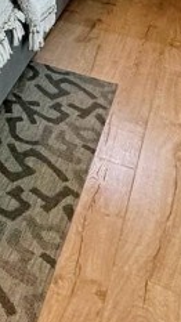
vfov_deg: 26.1
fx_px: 572
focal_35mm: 67
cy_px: -112
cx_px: -188
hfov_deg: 14.6
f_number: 2.2
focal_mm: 2.22
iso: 250
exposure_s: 1/60
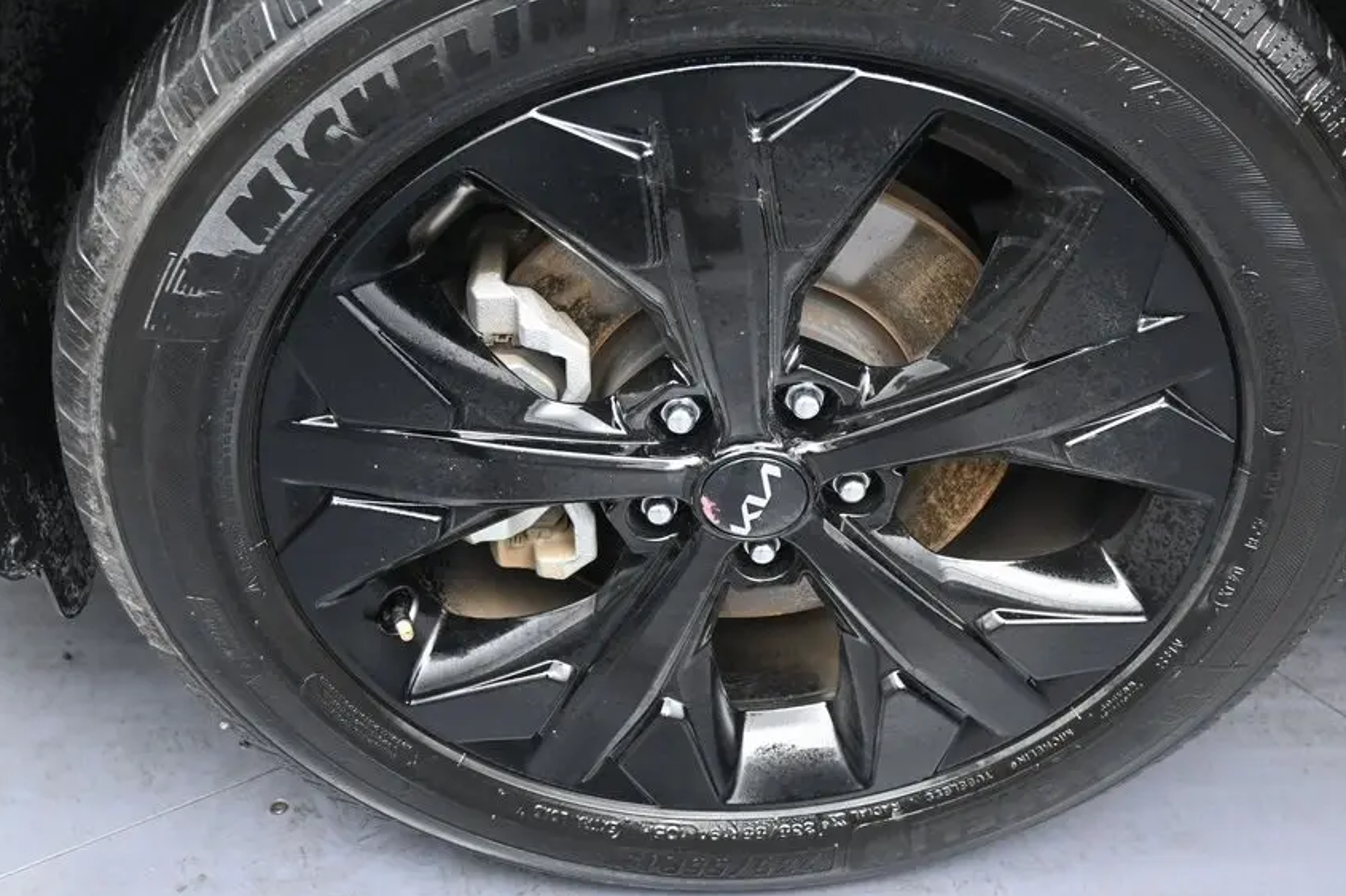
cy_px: 378
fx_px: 1495
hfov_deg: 48.4
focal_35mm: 40
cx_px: 757
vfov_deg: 33.3
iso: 2500
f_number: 4
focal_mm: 22
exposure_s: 1/125
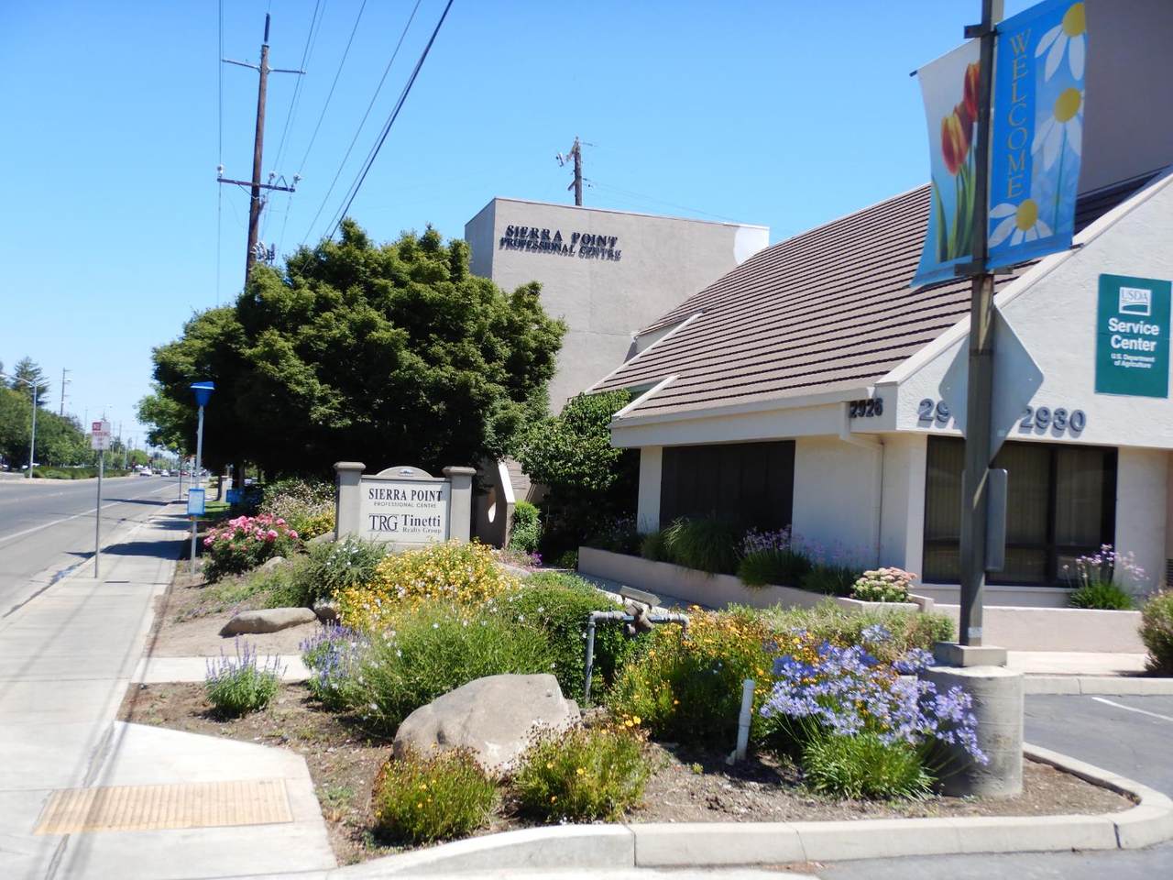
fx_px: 1254
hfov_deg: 50.1
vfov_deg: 38.7
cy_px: 440
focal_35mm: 37
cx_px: 586
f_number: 4.2
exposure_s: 1/800
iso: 125
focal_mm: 6.6
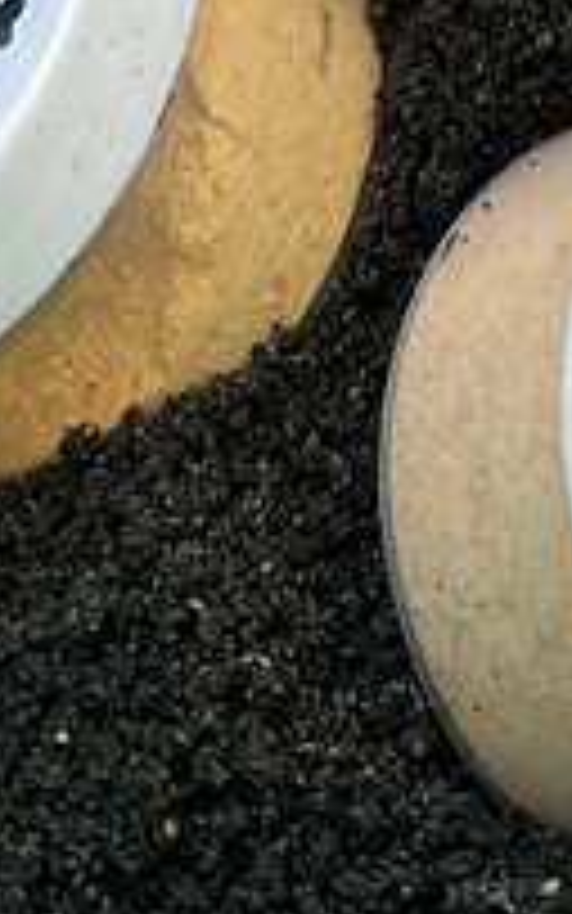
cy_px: -1000
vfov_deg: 13.0
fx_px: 3390
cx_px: 716
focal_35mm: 136
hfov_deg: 9.5
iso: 50
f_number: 1.5
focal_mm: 5.7
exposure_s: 1/452
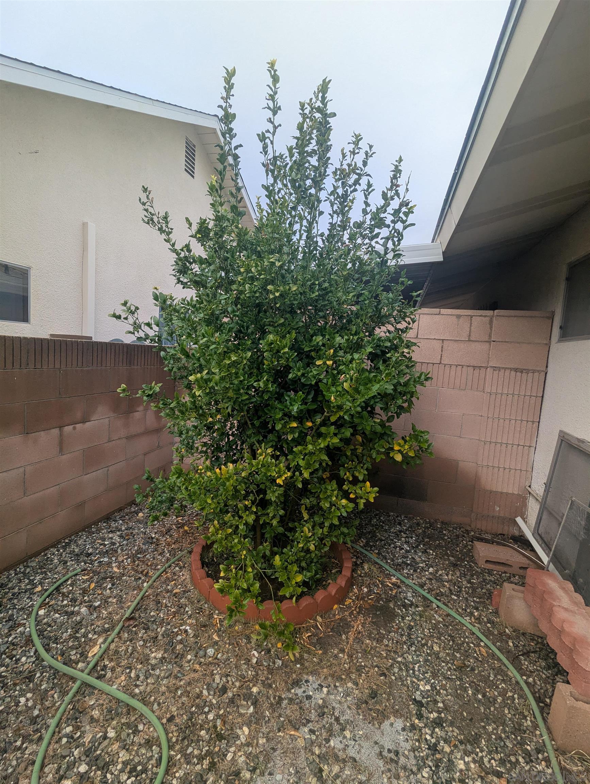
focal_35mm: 16
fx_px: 363
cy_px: 392
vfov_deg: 94.4
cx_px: 295
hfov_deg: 78.2
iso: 53
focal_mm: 2.35
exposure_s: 1/955
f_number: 2.2
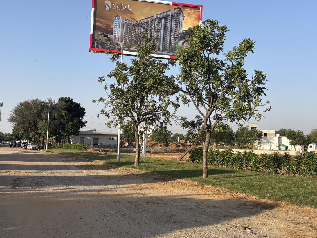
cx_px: 175
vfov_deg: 34.3
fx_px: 385
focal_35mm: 42
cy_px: 95
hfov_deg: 44.7
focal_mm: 5.96
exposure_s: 1/2342
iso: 50
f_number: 1.6
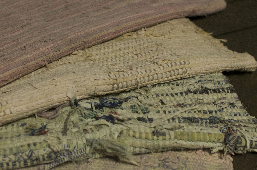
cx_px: 114
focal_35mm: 67
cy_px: 65
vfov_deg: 20.3
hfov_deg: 30.3
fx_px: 475
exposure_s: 1/100
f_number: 3.2
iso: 4000
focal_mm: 35
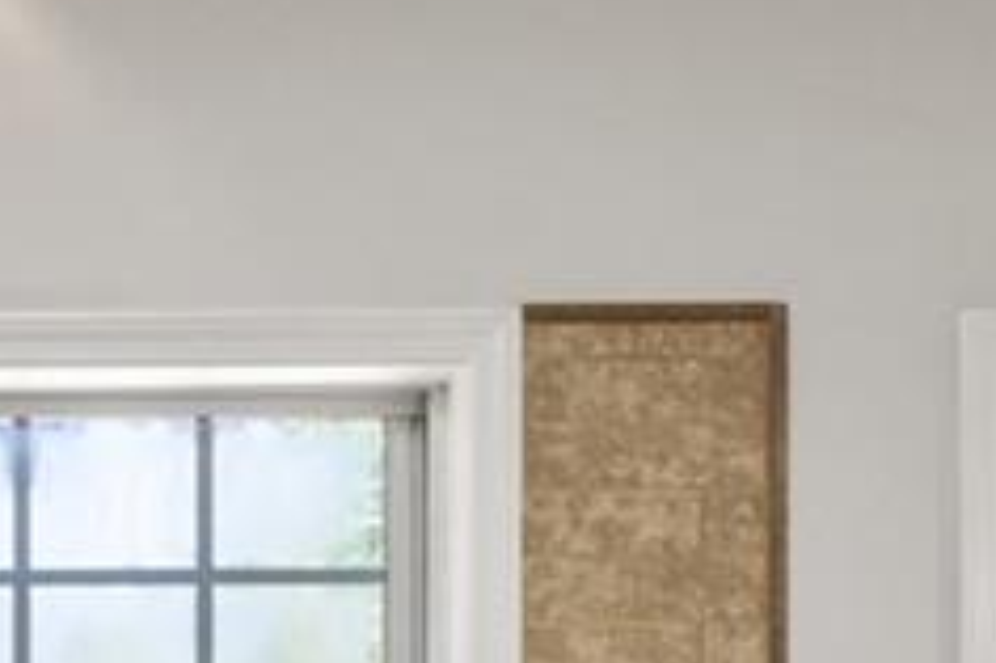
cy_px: 1102
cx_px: -215
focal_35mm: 80
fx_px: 2216
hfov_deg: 23.1
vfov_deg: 15.2
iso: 1250
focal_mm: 18.5
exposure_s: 1/125
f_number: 7.1
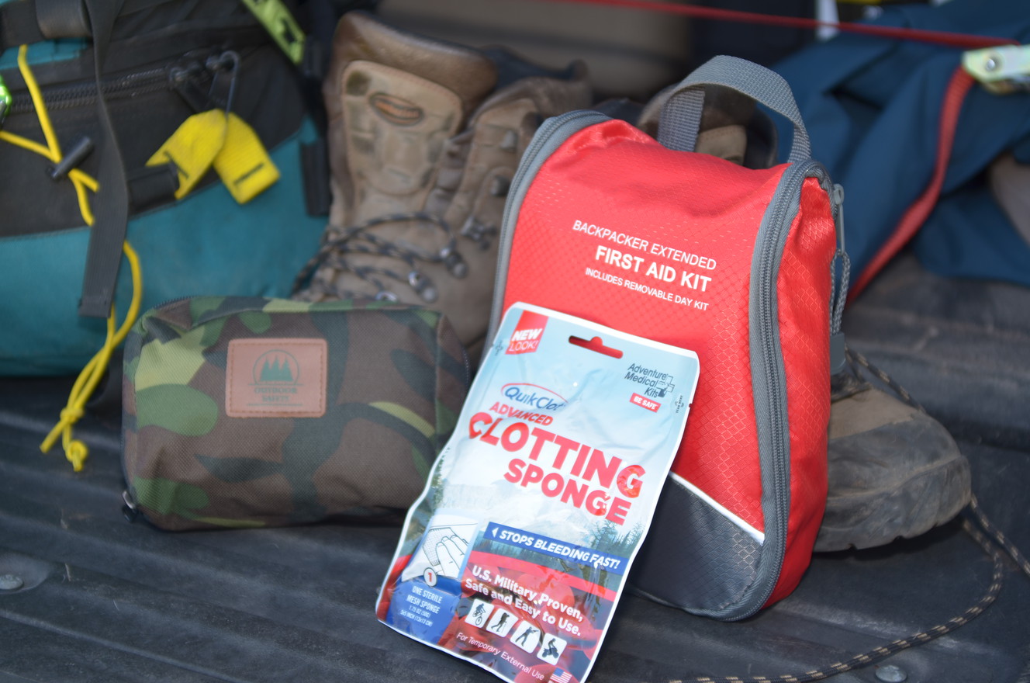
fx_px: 2142
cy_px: 342
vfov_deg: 18.1
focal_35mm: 75
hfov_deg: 27.0
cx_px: 515
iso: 100
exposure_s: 1/80
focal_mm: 50
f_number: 4.5
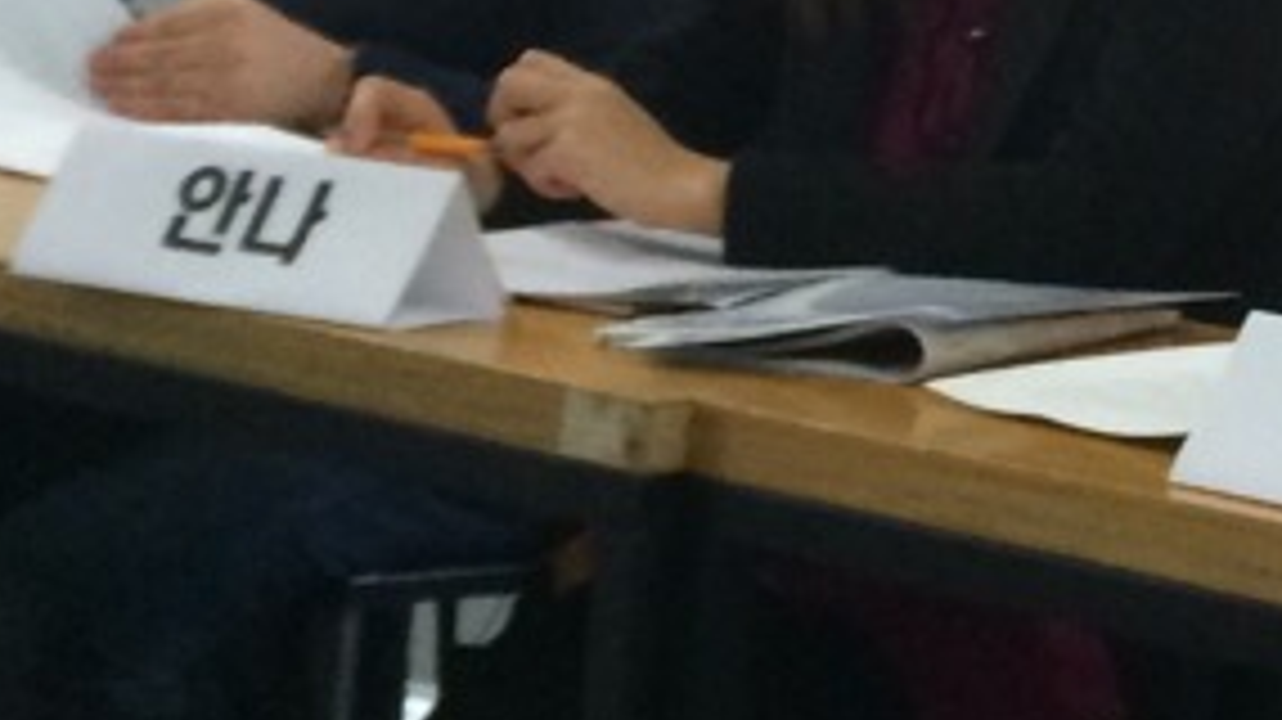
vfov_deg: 8.3
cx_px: 2411
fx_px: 4825
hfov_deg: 13.4
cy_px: -405
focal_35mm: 142
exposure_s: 1/30
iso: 200
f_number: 2.2
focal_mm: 4.15
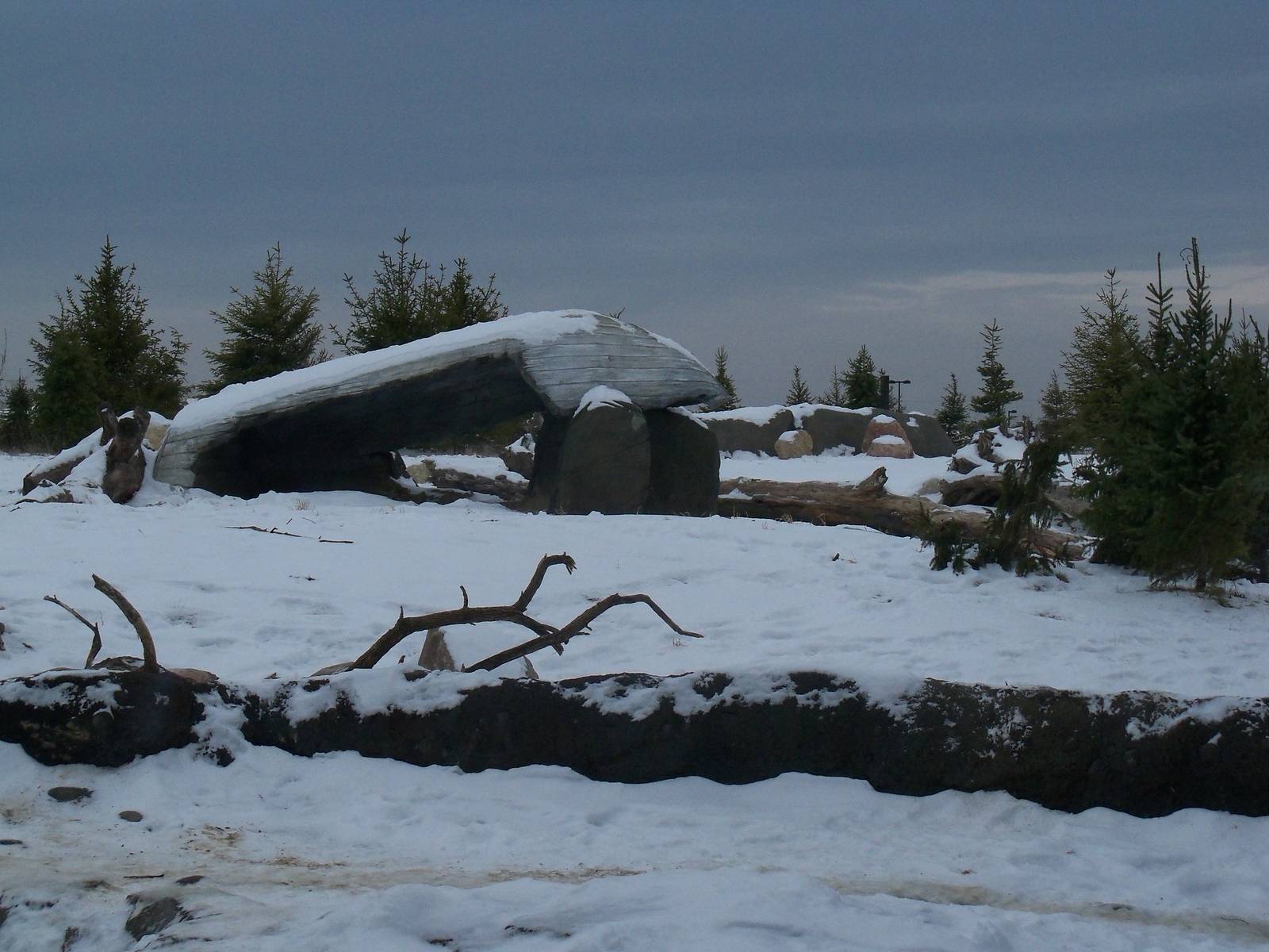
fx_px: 2566
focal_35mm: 70
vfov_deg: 21.0
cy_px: 476
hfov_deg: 27.8
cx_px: 634
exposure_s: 1/1250
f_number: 4.1
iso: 200
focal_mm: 12.3
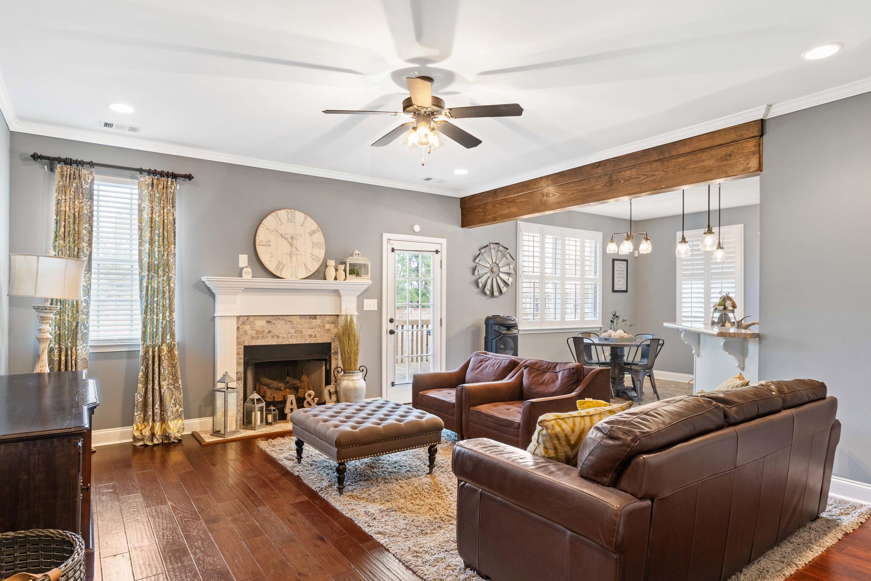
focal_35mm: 21
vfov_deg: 59.5
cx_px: 436
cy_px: 290
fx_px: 508
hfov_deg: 81.2
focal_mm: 21
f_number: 8
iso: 400
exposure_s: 1
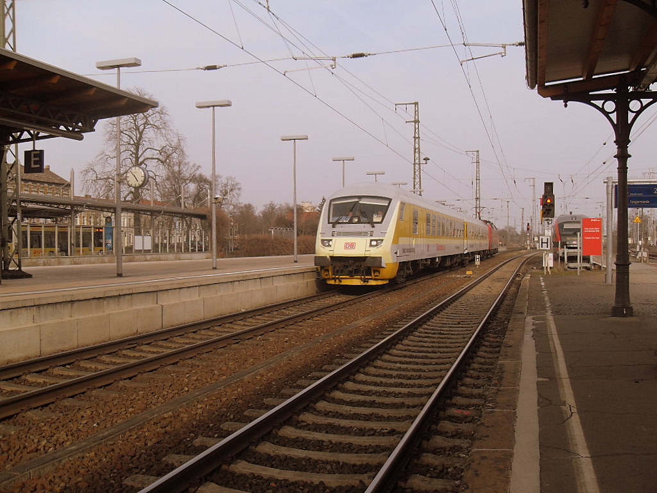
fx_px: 645
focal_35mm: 34
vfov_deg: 41.8
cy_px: 246
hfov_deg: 54.0
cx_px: 328
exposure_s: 1/125
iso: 80
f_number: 7
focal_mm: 6.3
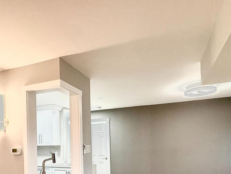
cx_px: 105
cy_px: 142
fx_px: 174
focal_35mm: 26
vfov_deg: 49.6
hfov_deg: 67.1
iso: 250
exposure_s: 1/120
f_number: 2.2
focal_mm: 2.22
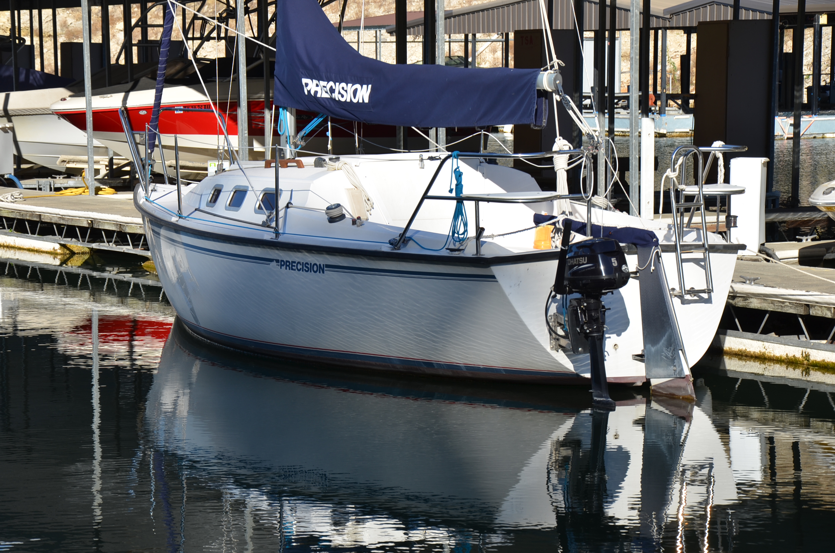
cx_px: 418
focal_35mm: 105
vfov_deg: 13.0
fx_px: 2430
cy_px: 276
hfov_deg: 19.5
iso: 100
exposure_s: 1/250
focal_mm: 70
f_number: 8
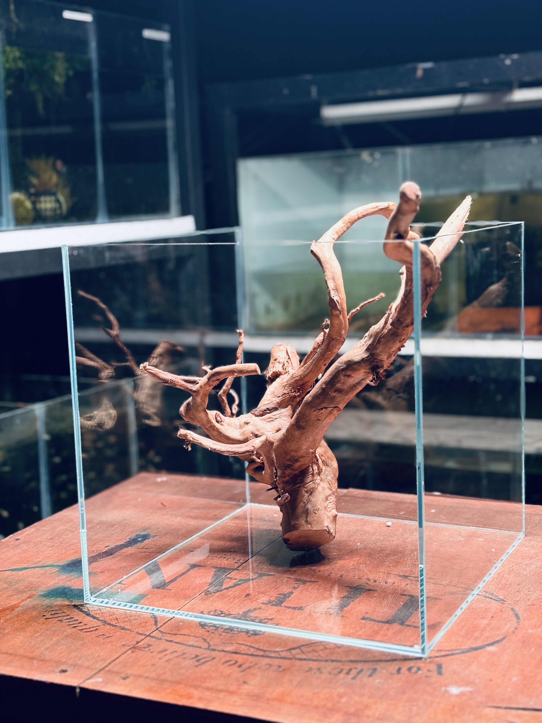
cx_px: 271
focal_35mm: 52
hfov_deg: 28.0
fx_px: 1086
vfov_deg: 36.8
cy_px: 362
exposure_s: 1/54
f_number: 1.6
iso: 160
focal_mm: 5.96
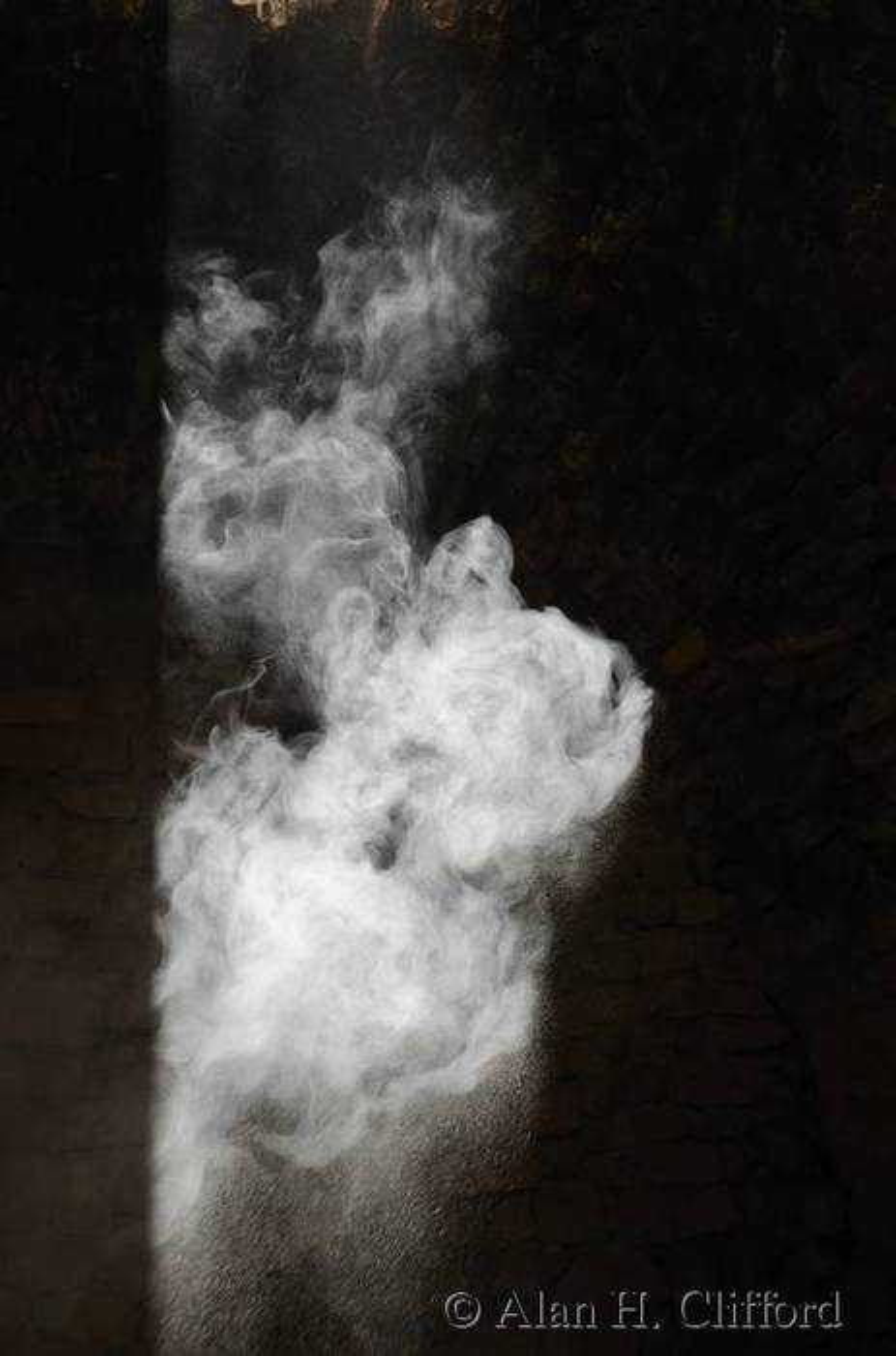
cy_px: 678
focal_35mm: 39
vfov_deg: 49.7
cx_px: 448
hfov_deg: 34.0
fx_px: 1464
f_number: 5
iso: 100
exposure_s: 1/30
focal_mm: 26
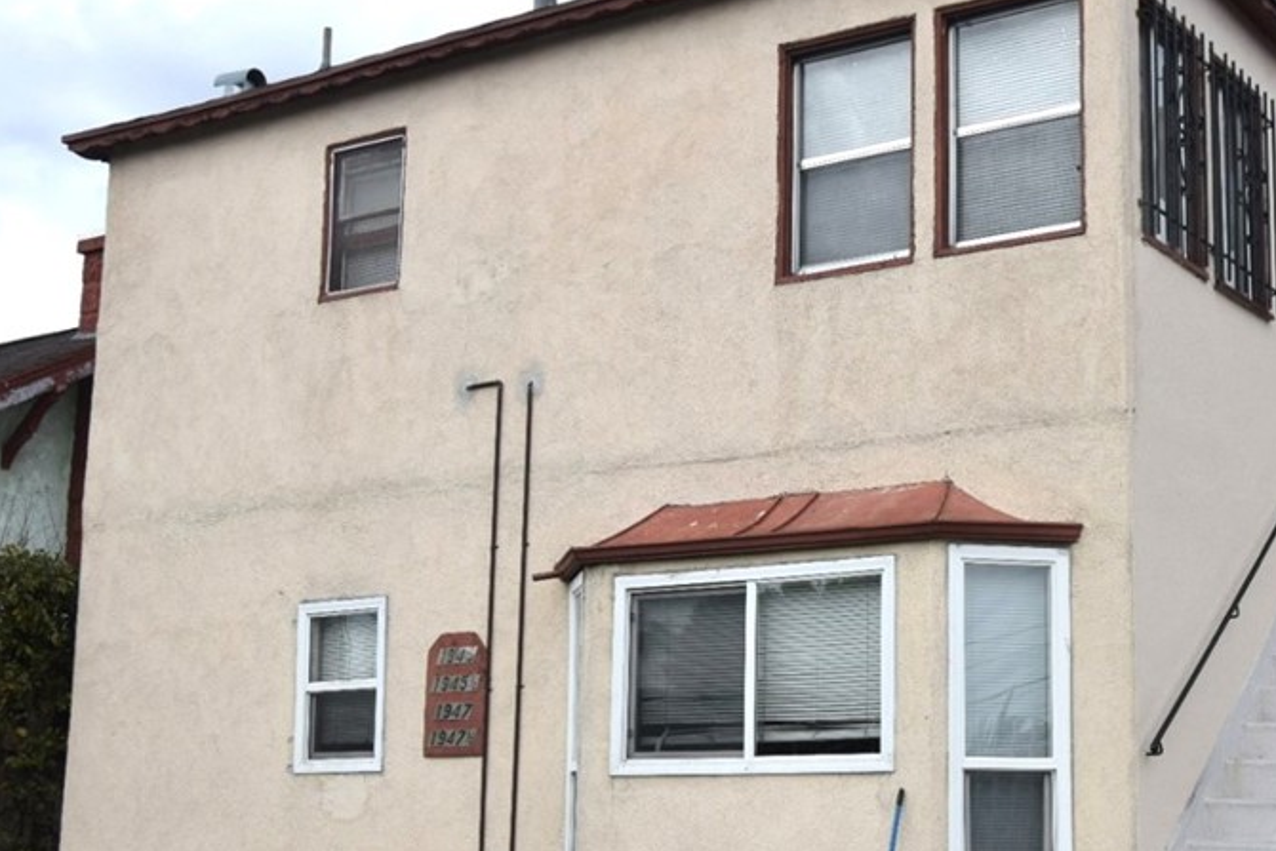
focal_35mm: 55
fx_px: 1950
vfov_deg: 24.6
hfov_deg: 35.7
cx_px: 907
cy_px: 473
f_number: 8
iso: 200
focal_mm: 24
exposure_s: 1/500
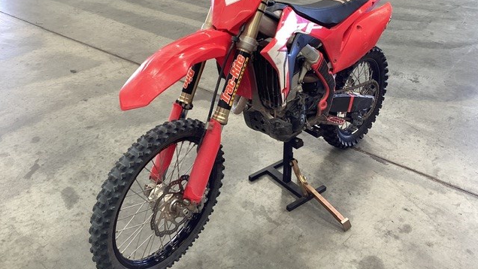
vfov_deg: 34.5
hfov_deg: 58.0
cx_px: 239
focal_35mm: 34
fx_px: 431
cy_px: 98
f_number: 2.4
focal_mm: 3.3
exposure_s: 1/60
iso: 80
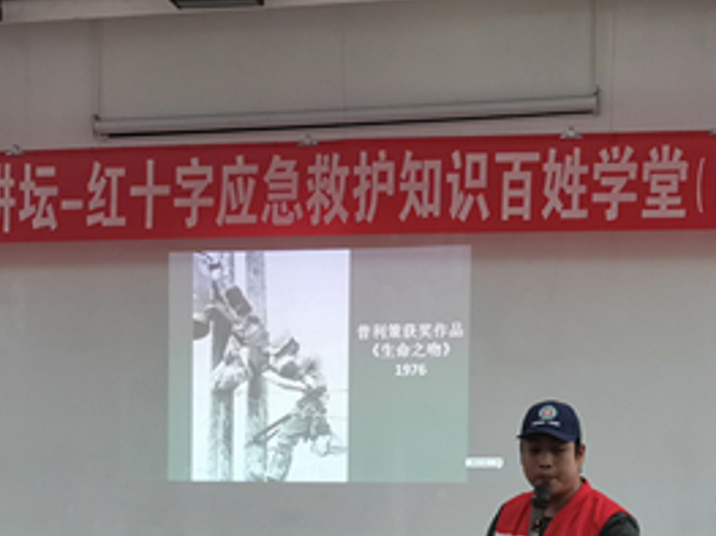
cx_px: 348
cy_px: 458
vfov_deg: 19.1
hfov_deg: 25.7
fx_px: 1571
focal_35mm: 76
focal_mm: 5.58
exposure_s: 1/50
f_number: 1.8
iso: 200
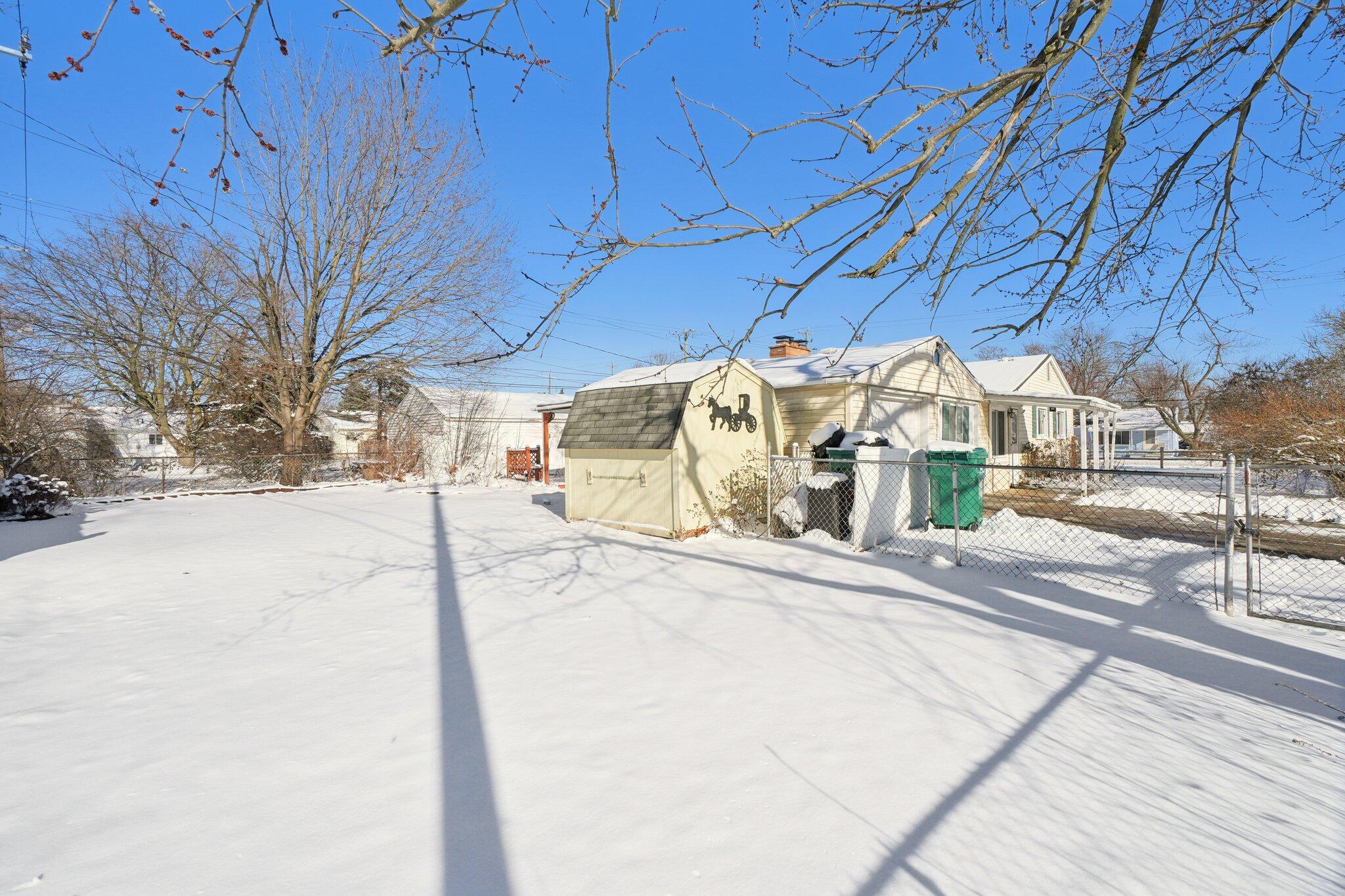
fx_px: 560
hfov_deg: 100.4
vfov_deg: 77.3
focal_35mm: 15
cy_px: 448
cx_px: 672
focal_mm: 10
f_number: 8
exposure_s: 1/750
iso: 100
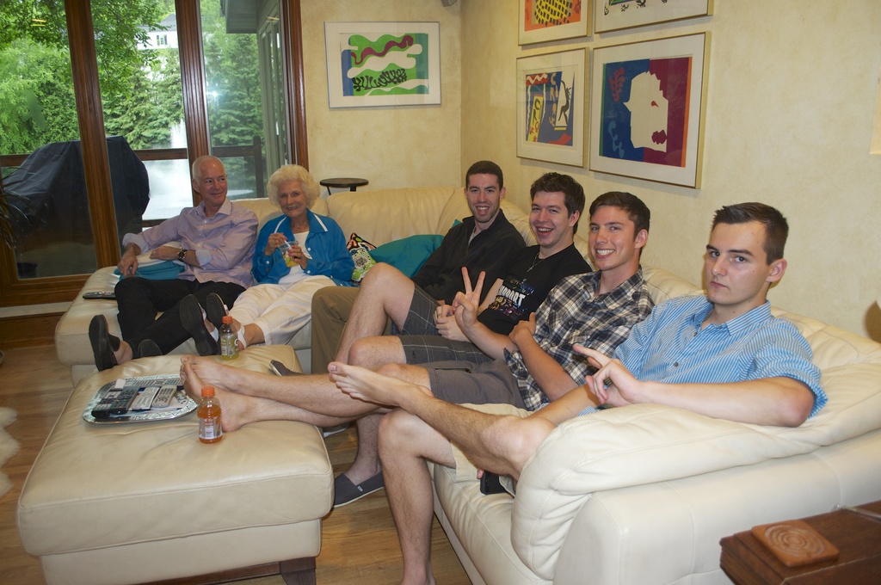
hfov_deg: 67.4
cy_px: 292
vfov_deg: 47.8
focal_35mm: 27
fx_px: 660
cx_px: 440
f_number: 4
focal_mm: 18
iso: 800
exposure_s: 1/60
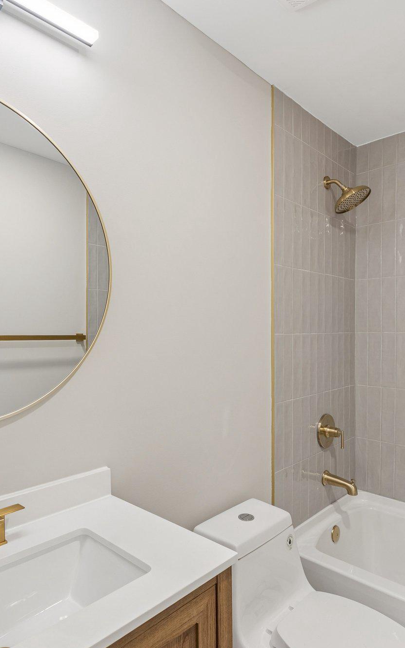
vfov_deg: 79.6
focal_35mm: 22
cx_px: 210
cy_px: 332
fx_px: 389
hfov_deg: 55.0
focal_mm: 14
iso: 250
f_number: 9
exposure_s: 1/2.5
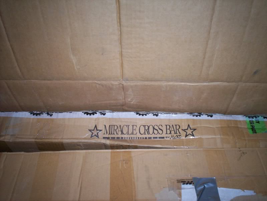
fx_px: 278
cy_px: 100
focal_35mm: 36
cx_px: 134
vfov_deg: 39.7
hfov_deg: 51.4
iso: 140
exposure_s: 1/60
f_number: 4.5
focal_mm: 6
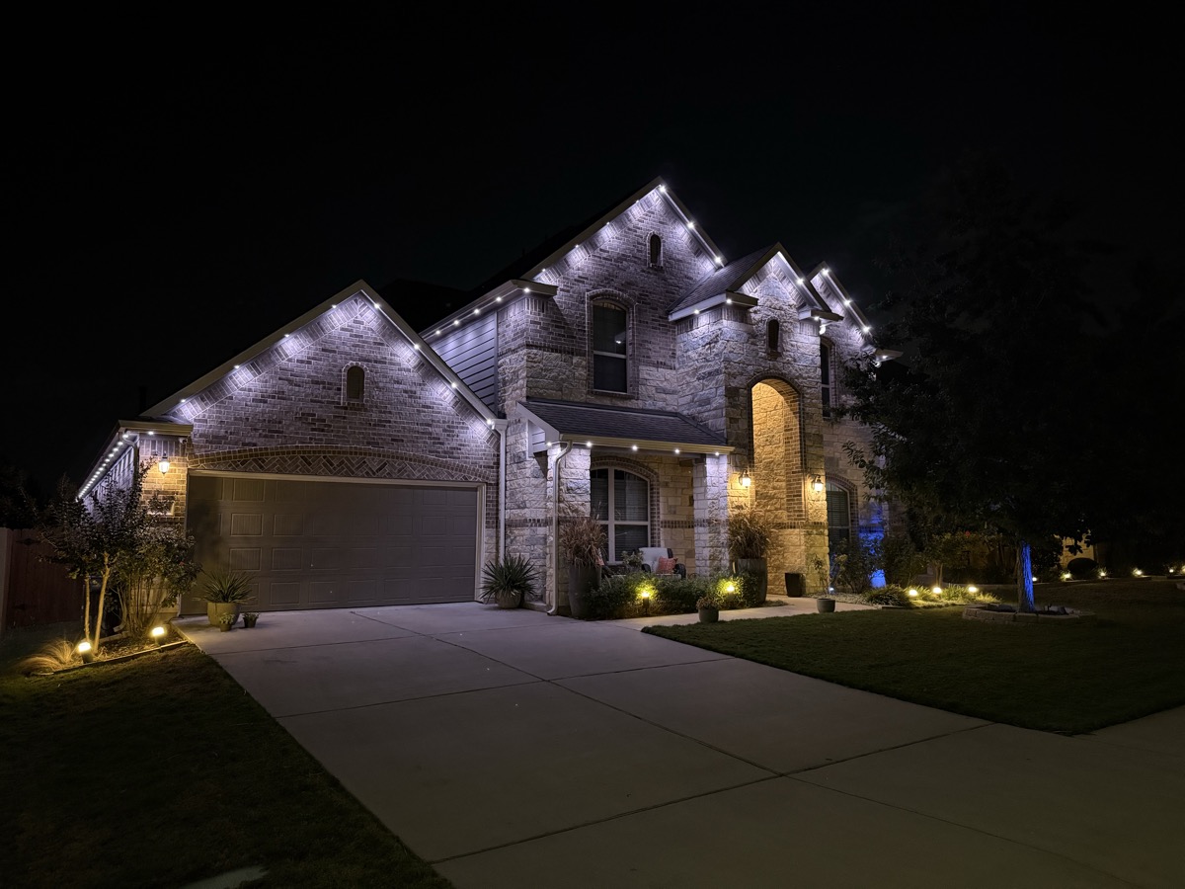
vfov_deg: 56.8
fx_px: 822
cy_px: 444
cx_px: 592
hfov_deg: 71.6
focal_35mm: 24
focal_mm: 6.76
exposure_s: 1/30
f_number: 1.78
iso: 1600
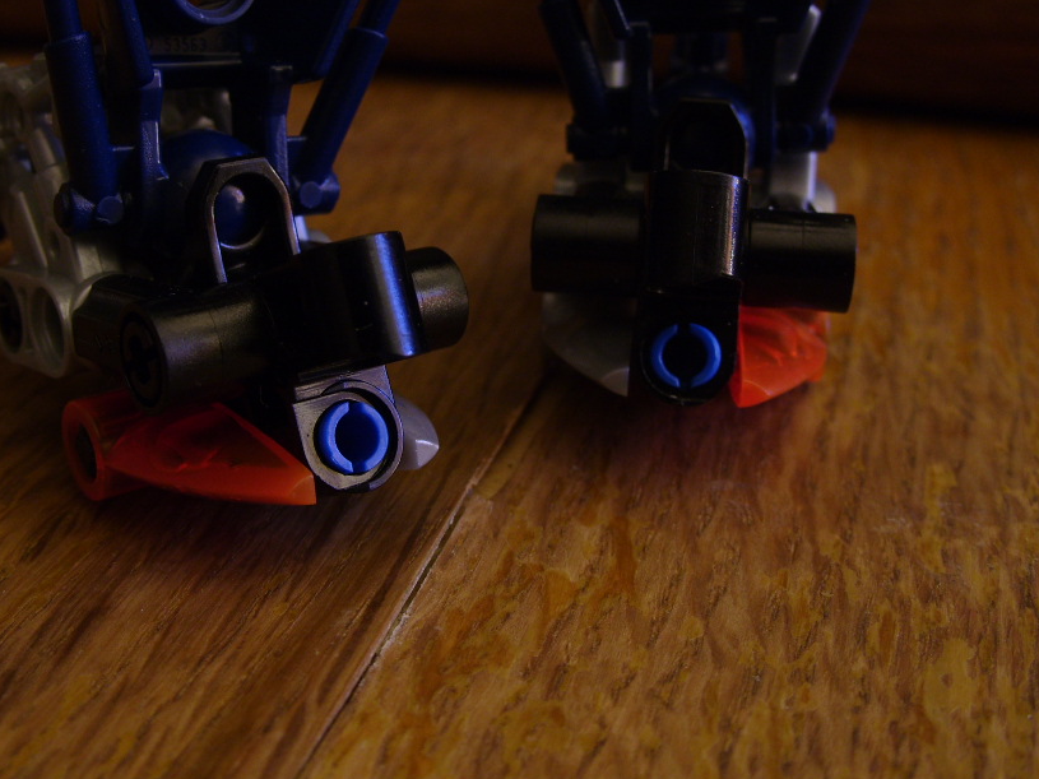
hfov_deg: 42.9
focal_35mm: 44
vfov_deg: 32.7
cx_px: 467
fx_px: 1320
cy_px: 295
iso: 100
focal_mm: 7.8
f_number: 3.7
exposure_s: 1.5
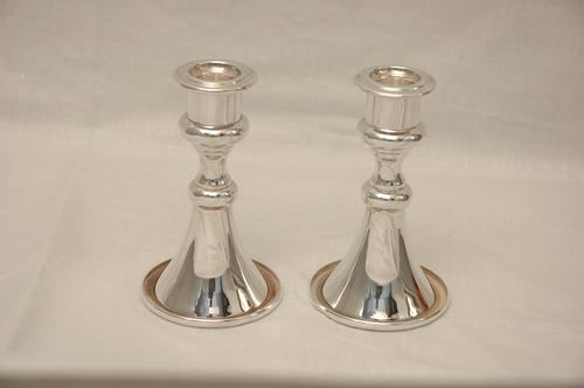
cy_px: 194
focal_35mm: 105
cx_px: 292
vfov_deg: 13.0
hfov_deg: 19.5
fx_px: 1701
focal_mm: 70
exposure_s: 1/125
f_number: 6.3
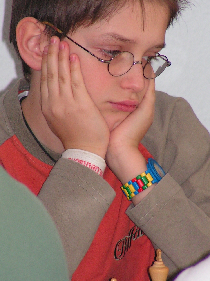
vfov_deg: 4.3
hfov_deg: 3.2
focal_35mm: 466
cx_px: 116
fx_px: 3770
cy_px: 143
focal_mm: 48
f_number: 3.2
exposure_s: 1/320
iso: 200
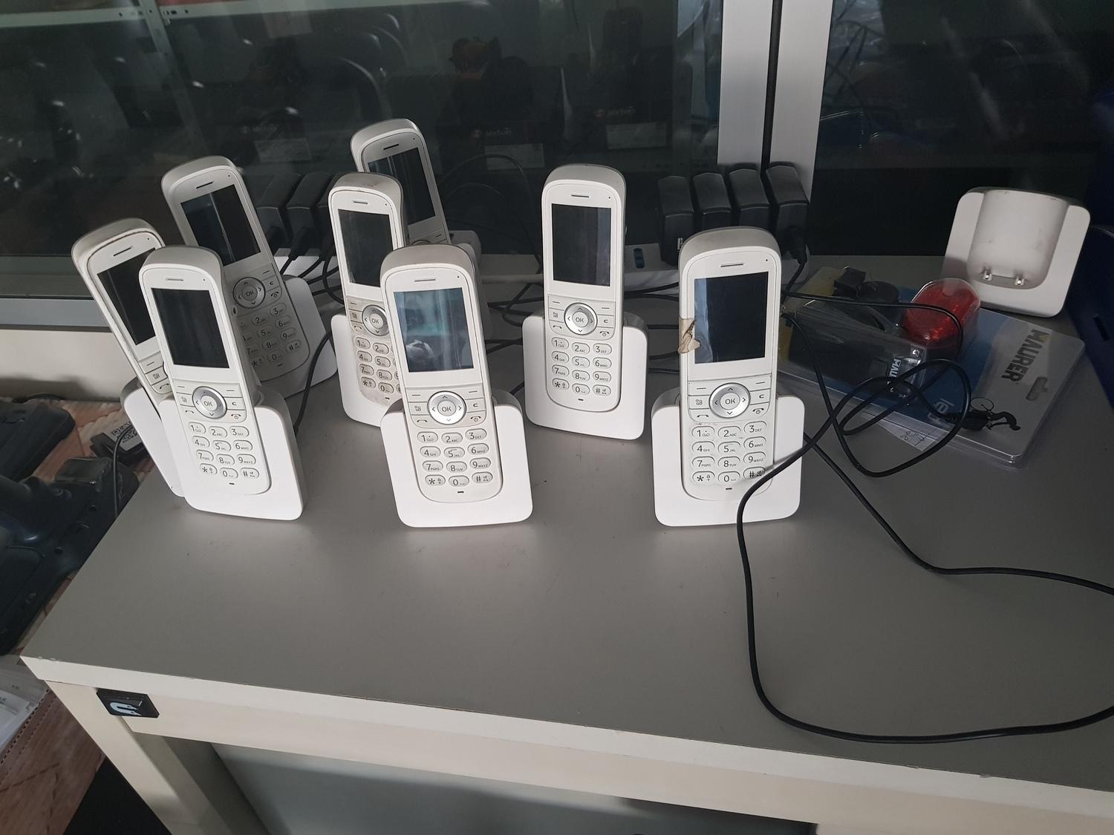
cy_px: 418
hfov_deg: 67.3
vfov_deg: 53.1
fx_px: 837
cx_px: 557
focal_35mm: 26
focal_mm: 4.2
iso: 200
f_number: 1.7
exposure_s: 1/30
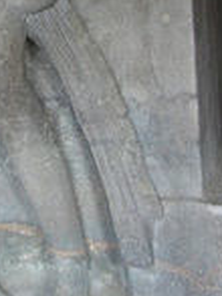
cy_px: -68
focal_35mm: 109
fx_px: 930
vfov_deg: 17.2
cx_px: 24
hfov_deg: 13.5
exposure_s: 1/10
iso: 800
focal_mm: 23
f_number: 4
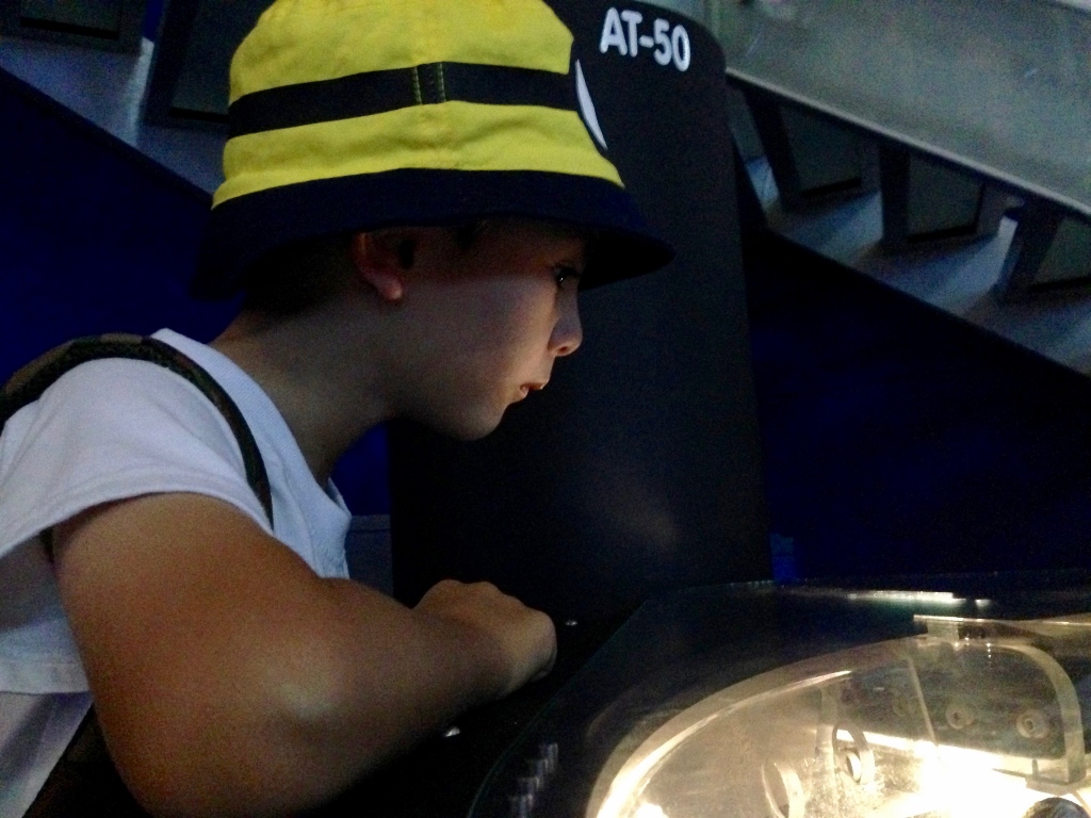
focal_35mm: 33
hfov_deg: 55.4
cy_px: 409
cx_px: 546
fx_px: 1040
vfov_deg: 42.9
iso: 800
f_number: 2.4
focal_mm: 4.12
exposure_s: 1/15
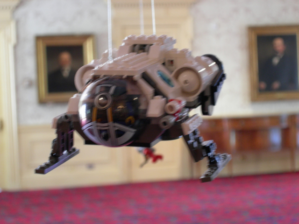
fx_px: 950
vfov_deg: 13.5
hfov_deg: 17.9
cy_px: 112
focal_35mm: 110
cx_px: 150
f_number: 4.8
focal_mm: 23
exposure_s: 1/2.8
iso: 200
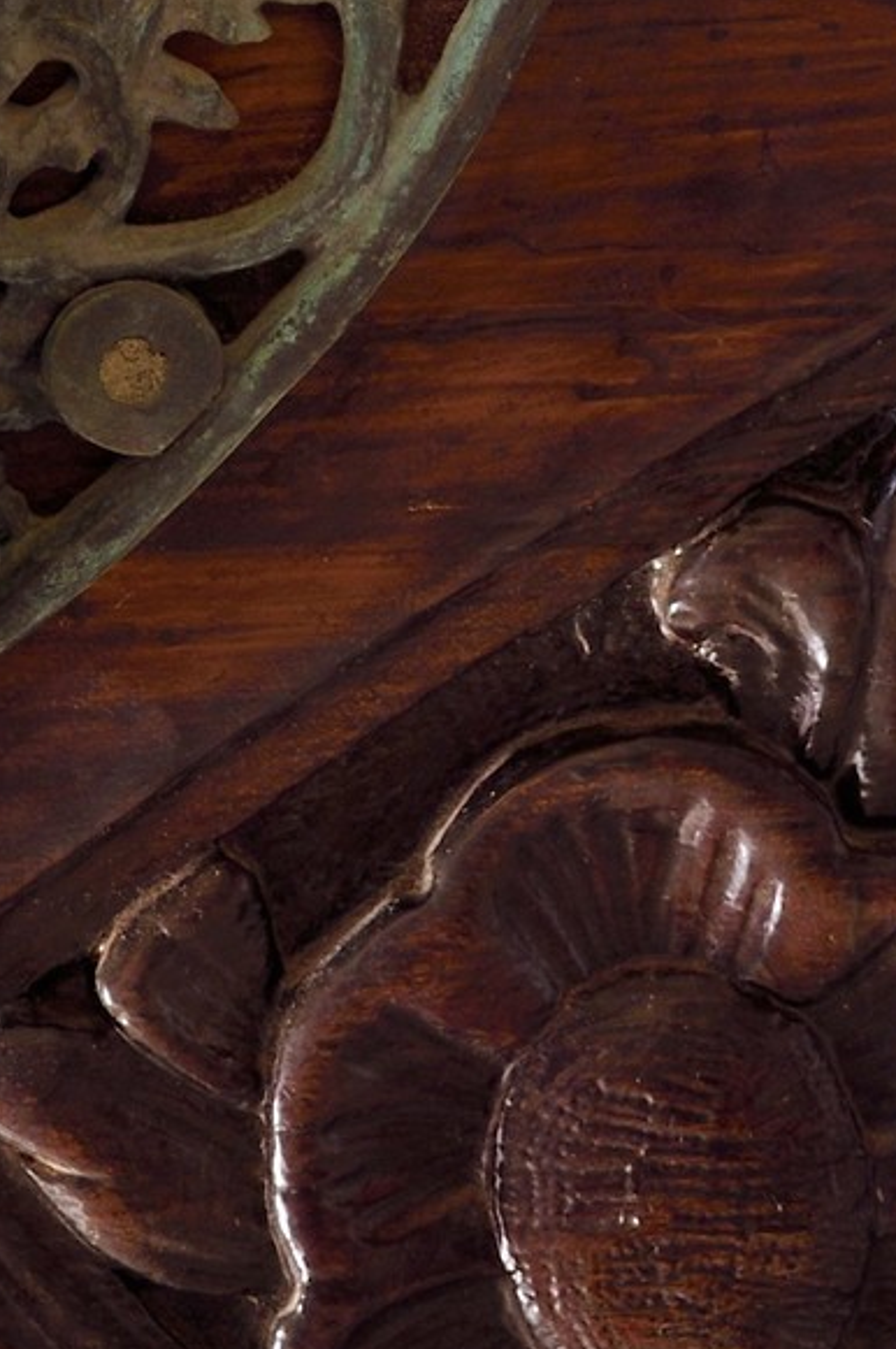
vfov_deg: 9.7
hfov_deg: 6.4
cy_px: -567
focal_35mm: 207
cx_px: -891
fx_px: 7746
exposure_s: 1/15
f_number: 6.3
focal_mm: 50
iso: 200
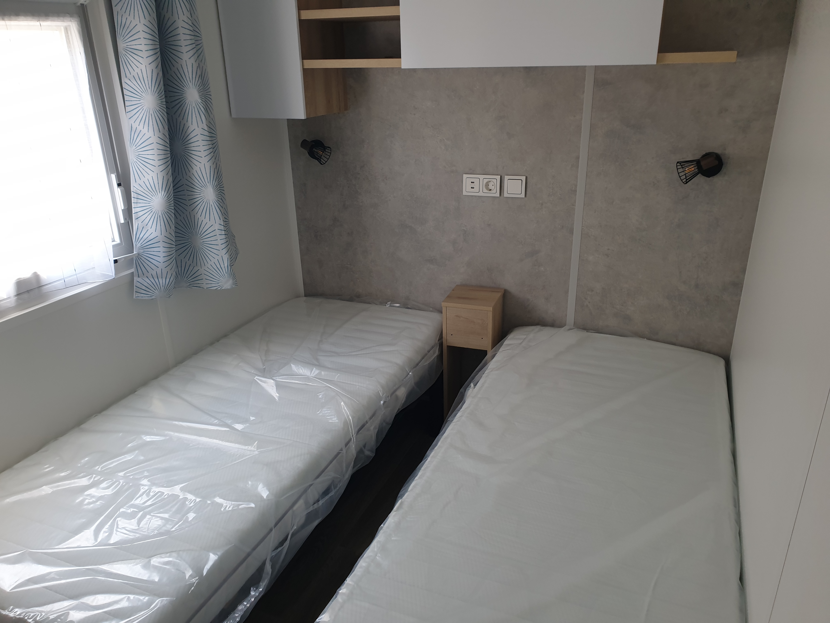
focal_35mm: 26
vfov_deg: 53.1
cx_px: 415
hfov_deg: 67.3
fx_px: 623
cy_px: 312
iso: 80
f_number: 2.4
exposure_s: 1/100
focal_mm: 4.3
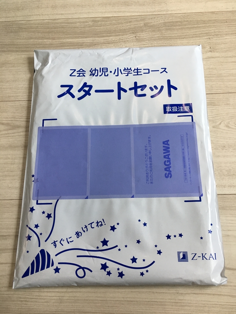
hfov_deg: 48.2
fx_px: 264
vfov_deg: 61.7
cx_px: 118
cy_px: 157
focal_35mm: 29
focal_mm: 4.15
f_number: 2.2
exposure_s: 1/30
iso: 32
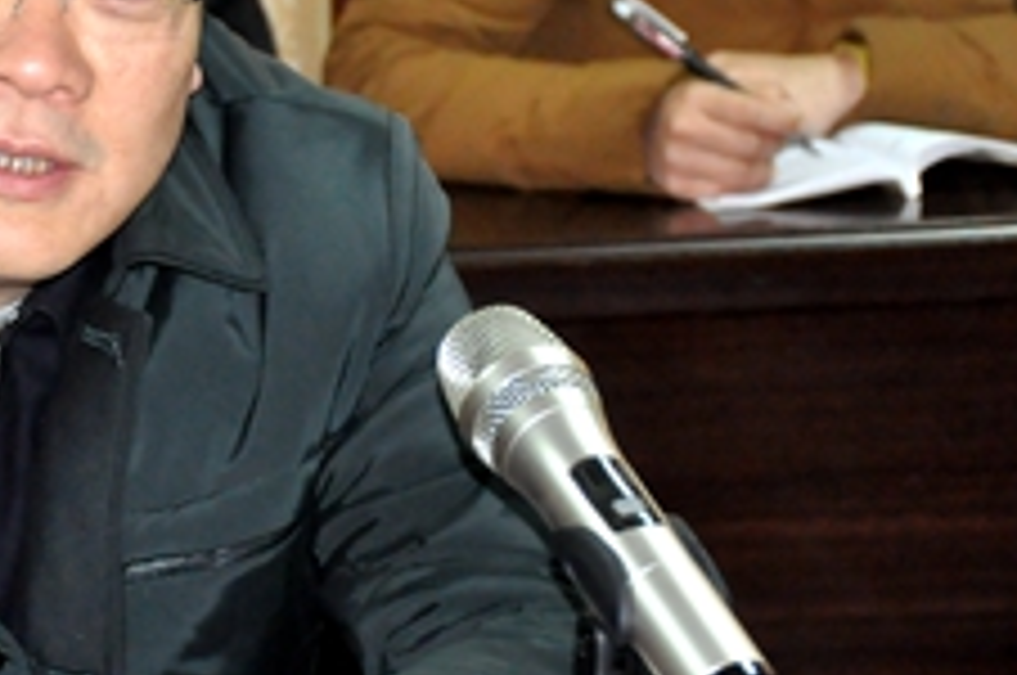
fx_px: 7316
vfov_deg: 5.3
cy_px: 263
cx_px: -130
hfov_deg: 7.9
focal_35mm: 259
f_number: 5
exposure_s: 1/60
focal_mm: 65
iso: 2000
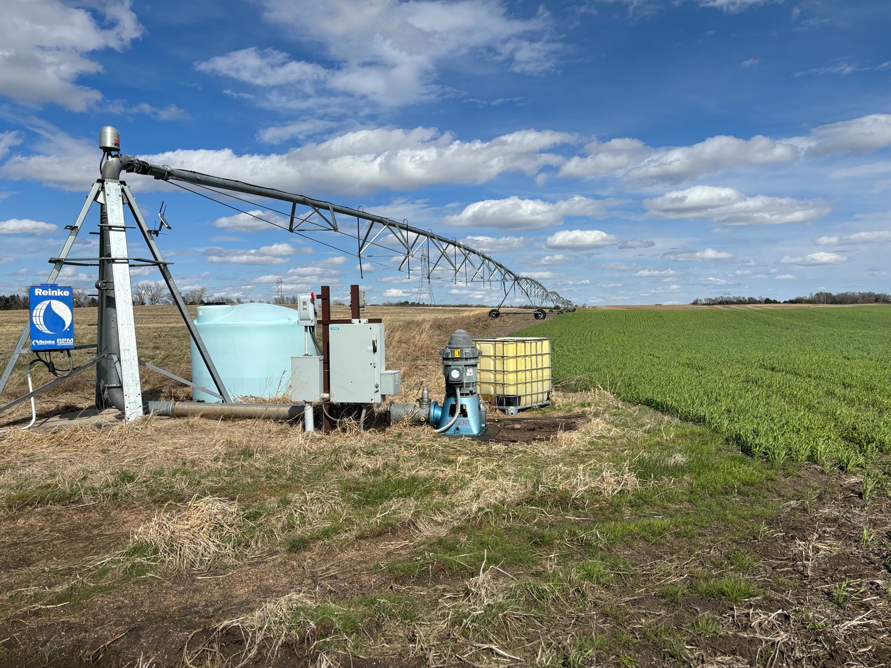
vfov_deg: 53.1
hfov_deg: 67.3
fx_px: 669
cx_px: 446
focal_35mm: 26
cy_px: 334
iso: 50
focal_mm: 5.96
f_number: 1.6
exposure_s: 1/6711
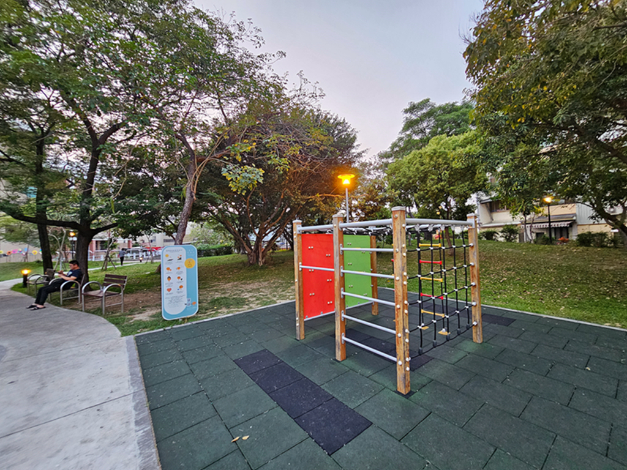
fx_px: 235
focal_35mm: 13
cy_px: 235
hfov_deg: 106.2
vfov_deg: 89.9
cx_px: 314
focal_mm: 2.2
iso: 200
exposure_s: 1/60
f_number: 2.2
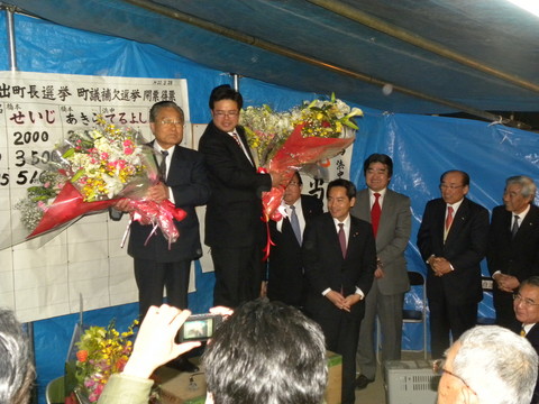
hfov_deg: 41.2
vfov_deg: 31.5
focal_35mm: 46
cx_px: 270
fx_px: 716
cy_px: 202
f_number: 3.2
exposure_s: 1/30
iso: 400
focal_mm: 8.2
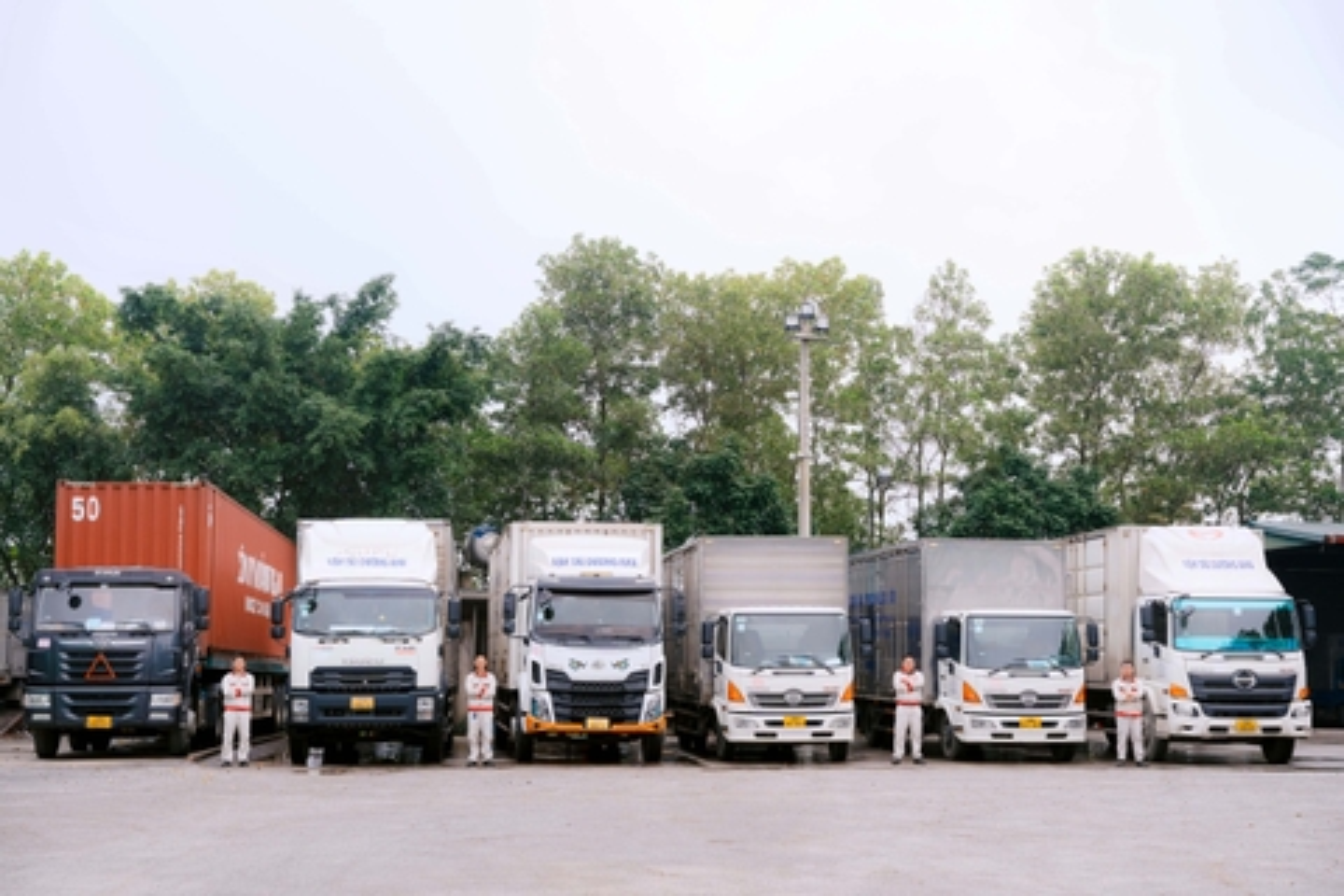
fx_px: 1818
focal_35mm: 49
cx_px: 672
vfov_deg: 27.7
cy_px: 448
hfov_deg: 40.6
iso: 250
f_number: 4
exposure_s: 1/500
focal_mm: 48.7
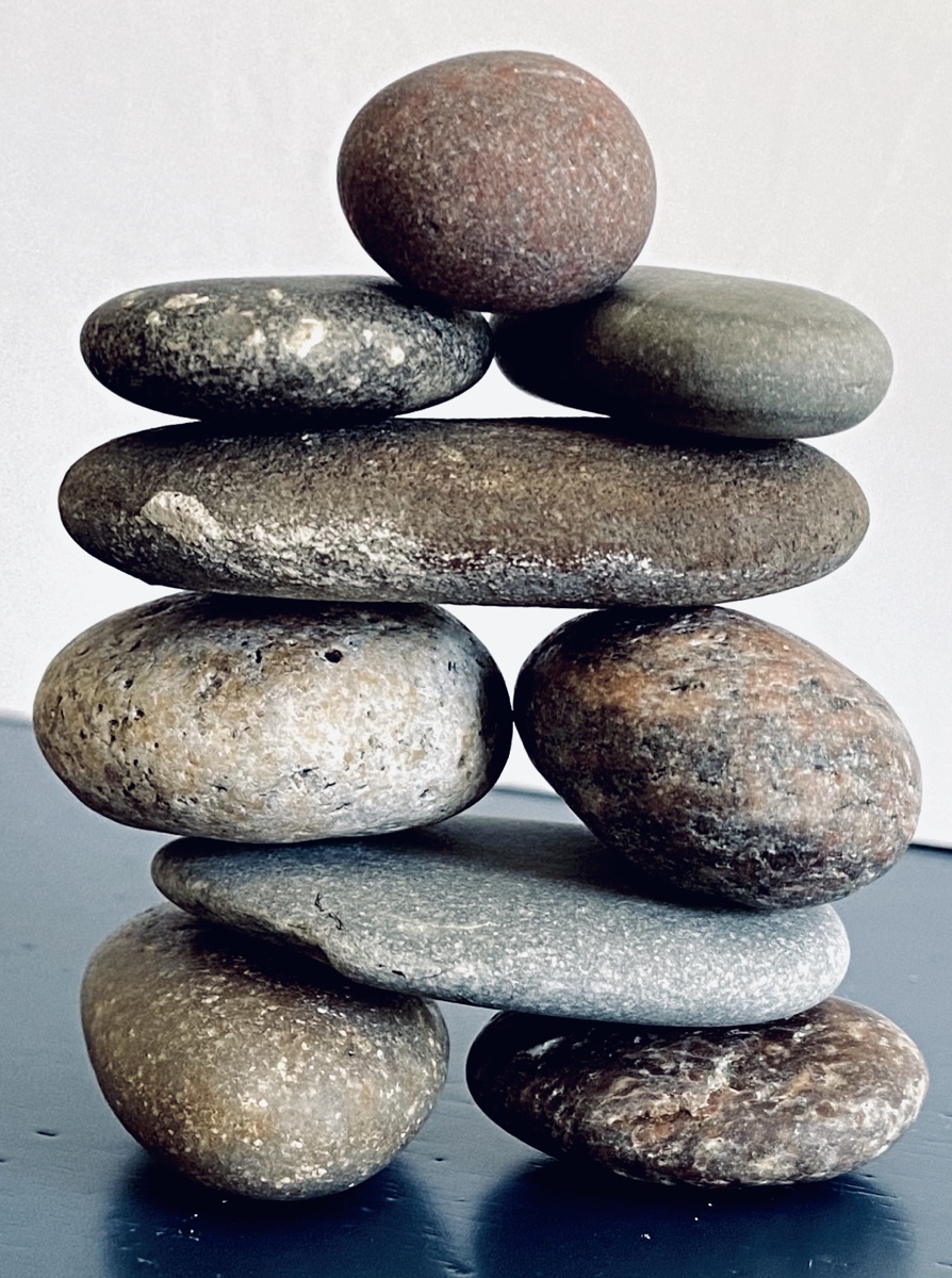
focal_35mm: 26
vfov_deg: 67.4
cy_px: 639
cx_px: 476
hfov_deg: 52.9
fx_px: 957
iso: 125
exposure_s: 1/82
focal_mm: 4.25
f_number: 1.8
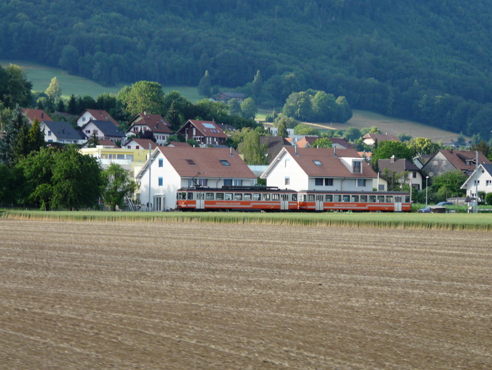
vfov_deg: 9.7
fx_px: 2175
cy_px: 205
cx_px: 273
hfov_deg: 12.9
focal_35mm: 153
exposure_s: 1/250
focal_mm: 22.1
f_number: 4
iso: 100
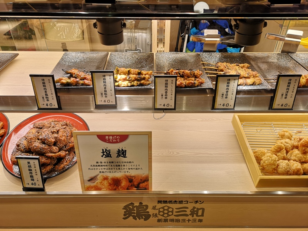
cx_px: 154
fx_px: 240
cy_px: 116
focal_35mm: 27
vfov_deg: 51.4
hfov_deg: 65.3
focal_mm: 3.95
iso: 50
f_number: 1.8
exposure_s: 1/182
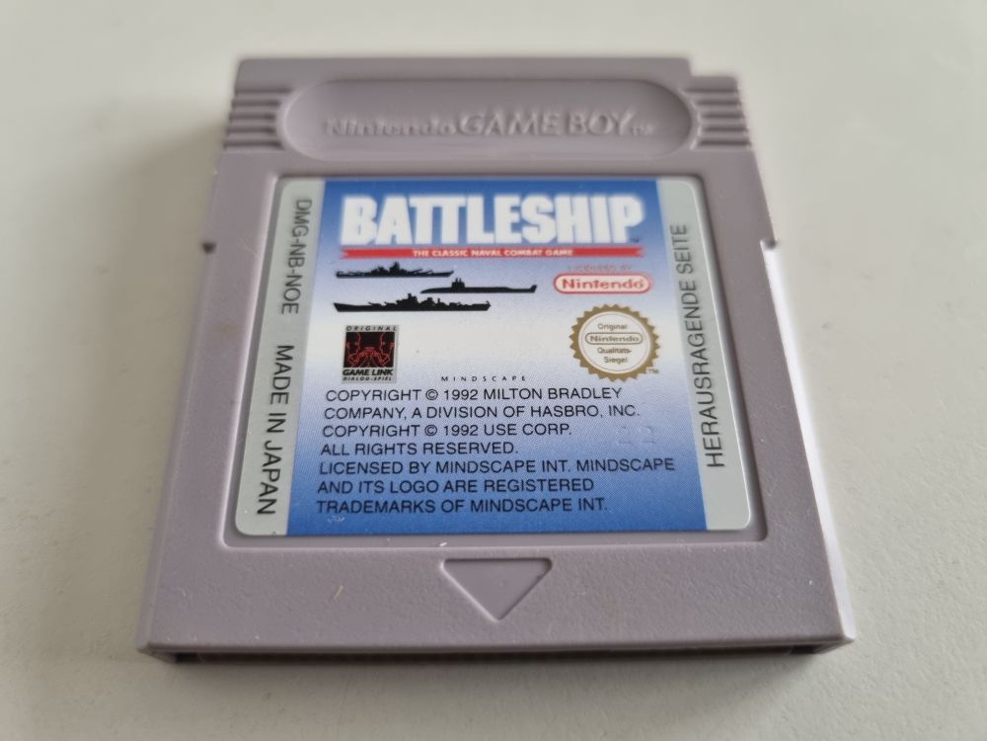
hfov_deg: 67.3
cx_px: 494
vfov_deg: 53.1
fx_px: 741
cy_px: 370
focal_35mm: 26
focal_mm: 5.4
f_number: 1.8
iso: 250
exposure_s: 1/50
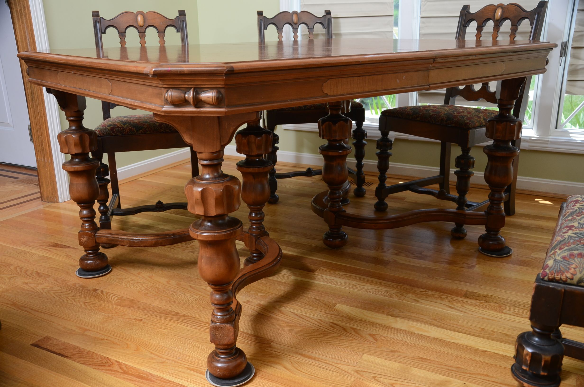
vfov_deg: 36.7
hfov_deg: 53.2
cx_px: 292
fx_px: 583
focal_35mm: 36
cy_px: 194
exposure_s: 1/80
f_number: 5
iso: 320
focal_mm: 24
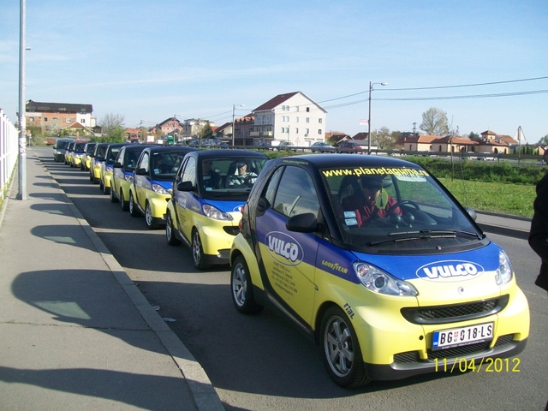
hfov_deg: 51.4
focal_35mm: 36
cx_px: 274
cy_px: 206
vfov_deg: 39.7
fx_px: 570
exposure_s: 1/800
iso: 64
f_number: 2.7
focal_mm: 6
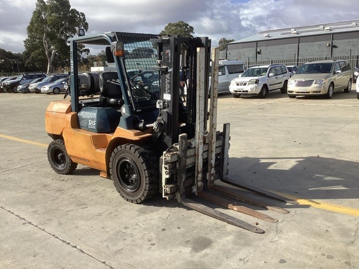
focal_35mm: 31
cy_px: 134
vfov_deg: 45.4
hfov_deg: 58.4
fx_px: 321
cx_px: 180
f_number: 2.4
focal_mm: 3.3
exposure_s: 1/994
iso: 25
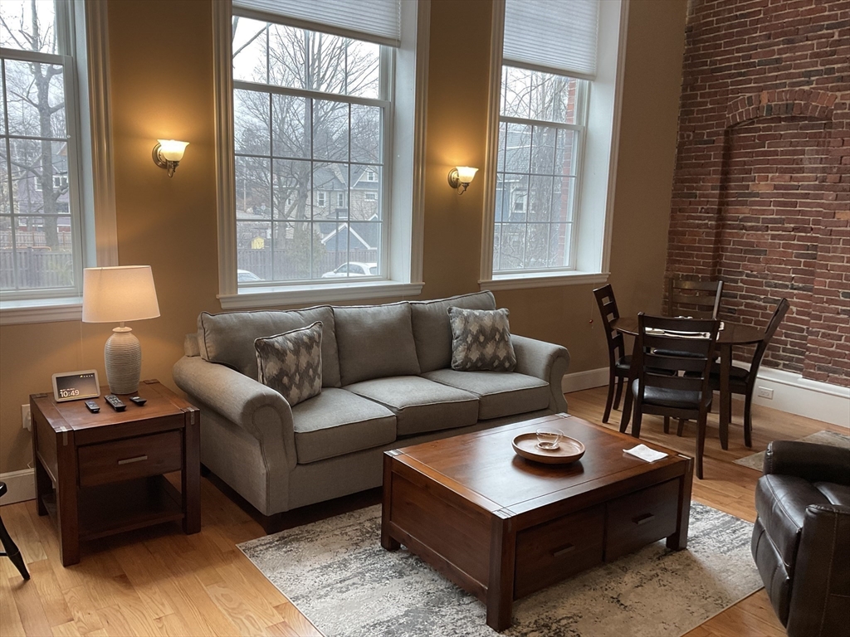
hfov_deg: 61.7
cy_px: 318
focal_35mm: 29
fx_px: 712
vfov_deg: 48.2
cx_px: 425
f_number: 1.8
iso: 40
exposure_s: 1/60
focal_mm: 3
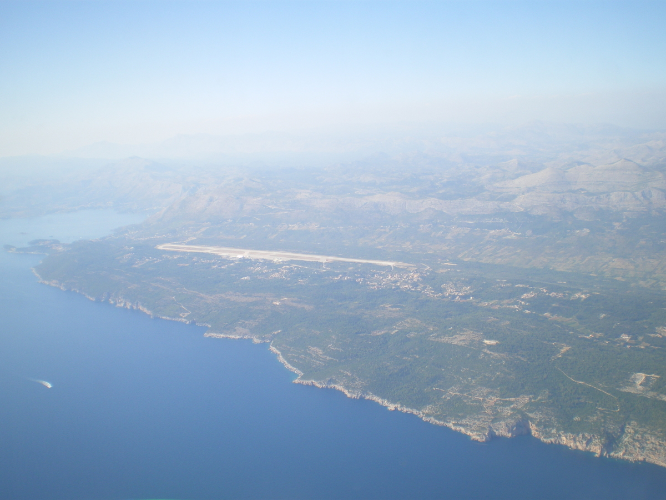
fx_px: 693
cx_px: 333
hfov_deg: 51.4
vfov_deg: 39.7
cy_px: 250
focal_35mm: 36
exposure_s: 1/250
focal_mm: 6.3
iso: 50
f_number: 4.6
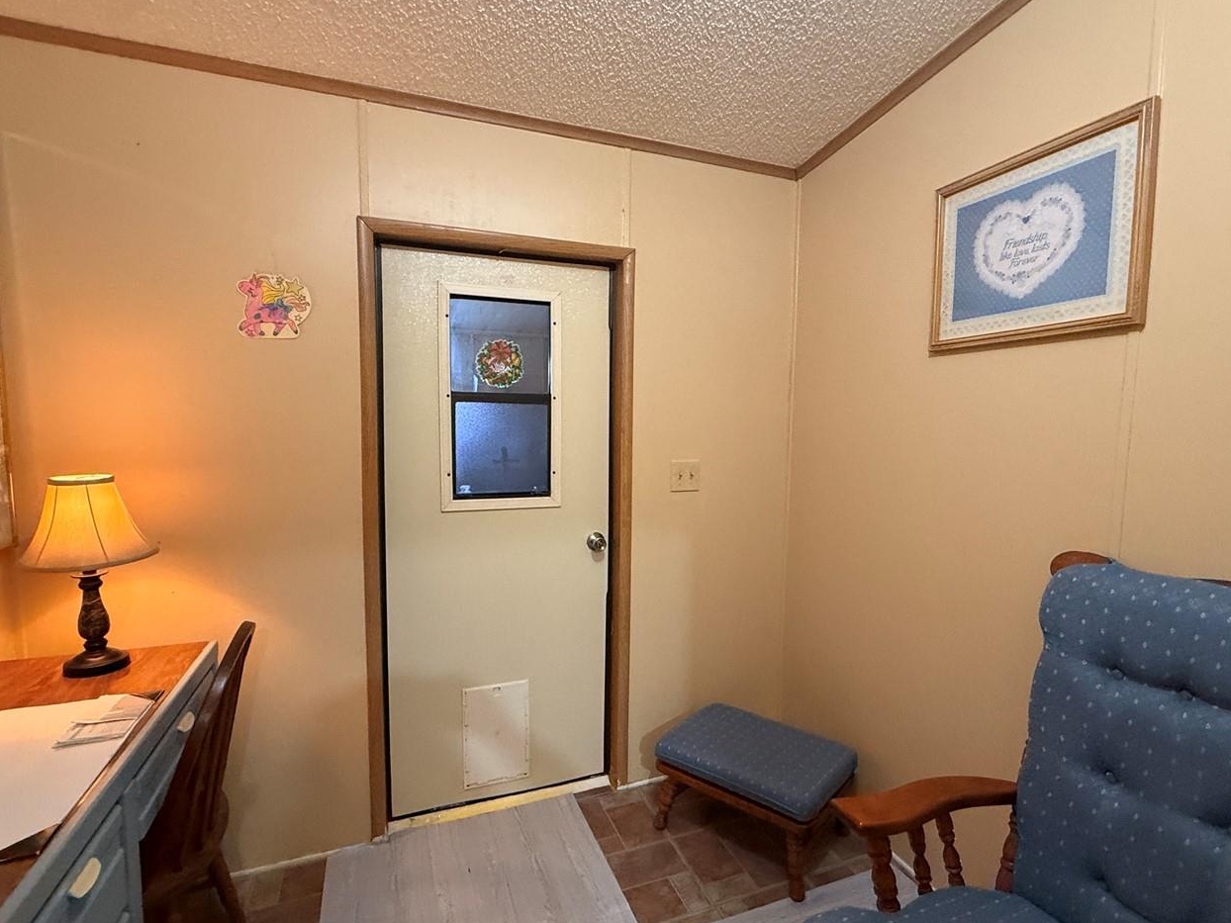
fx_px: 640
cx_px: 654
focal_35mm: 18
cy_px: 478
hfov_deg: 87.6
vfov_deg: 71.6
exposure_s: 1/60
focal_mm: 2.22
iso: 500
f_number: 2.2
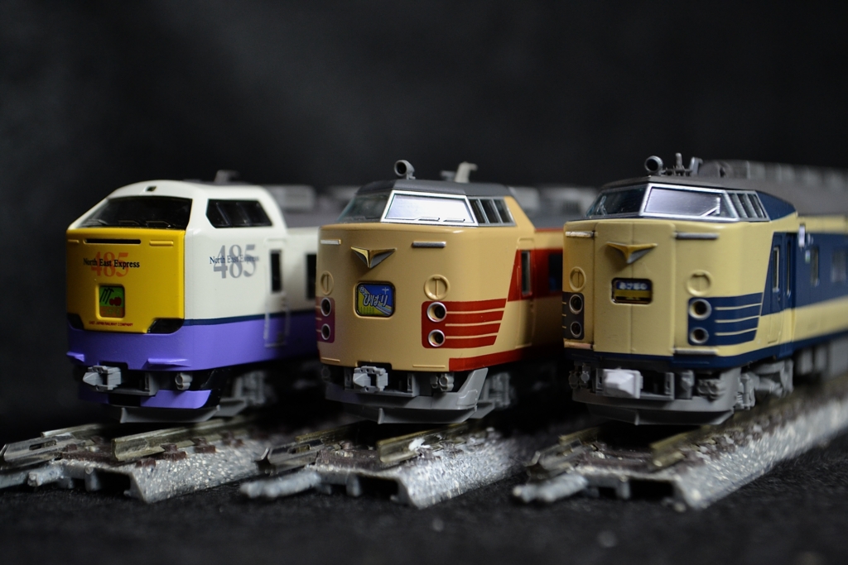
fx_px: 1484
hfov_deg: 31.9
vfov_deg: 21.6
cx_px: 424
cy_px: 282
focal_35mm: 63
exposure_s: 1/30
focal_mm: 42
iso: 800
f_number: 5.3
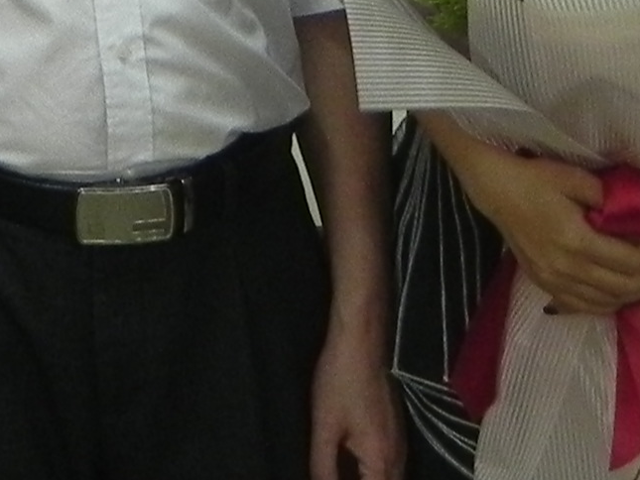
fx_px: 2718
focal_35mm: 147
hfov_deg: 13.1
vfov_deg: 9.2
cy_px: -638
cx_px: -99
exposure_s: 1/30
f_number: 2.8
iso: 278
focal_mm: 4.6
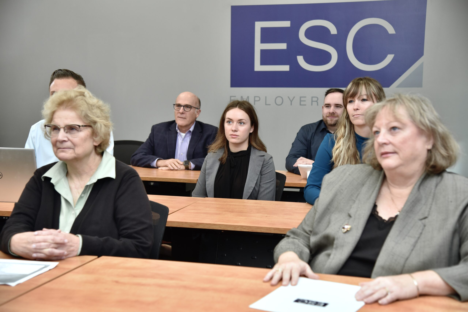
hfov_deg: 36.2
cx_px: 234
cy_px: 156
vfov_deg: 24.6
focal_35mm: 55
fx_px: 715
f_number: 4
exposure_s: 1/200
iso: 800
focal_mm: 55
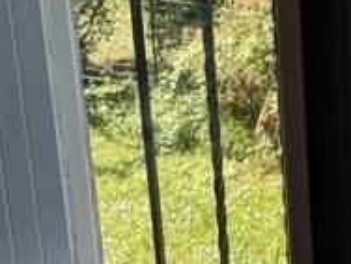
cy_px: -178
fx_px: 1034
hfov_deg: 17.7
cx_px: 489
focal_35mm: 102
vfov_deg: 13.3
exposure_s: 1/535
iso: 80
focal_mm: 6.76
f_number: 1.78
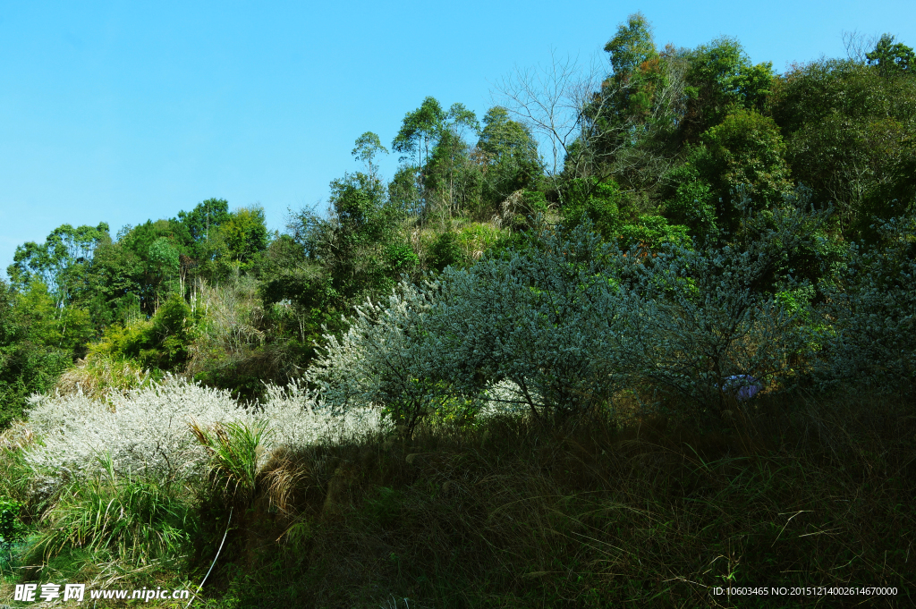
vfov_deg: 36.8
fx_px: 915
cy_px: 304
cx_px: 458
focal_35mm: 36
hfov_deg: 53.2
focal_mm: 24
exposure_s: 1/60
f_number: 11
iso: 100
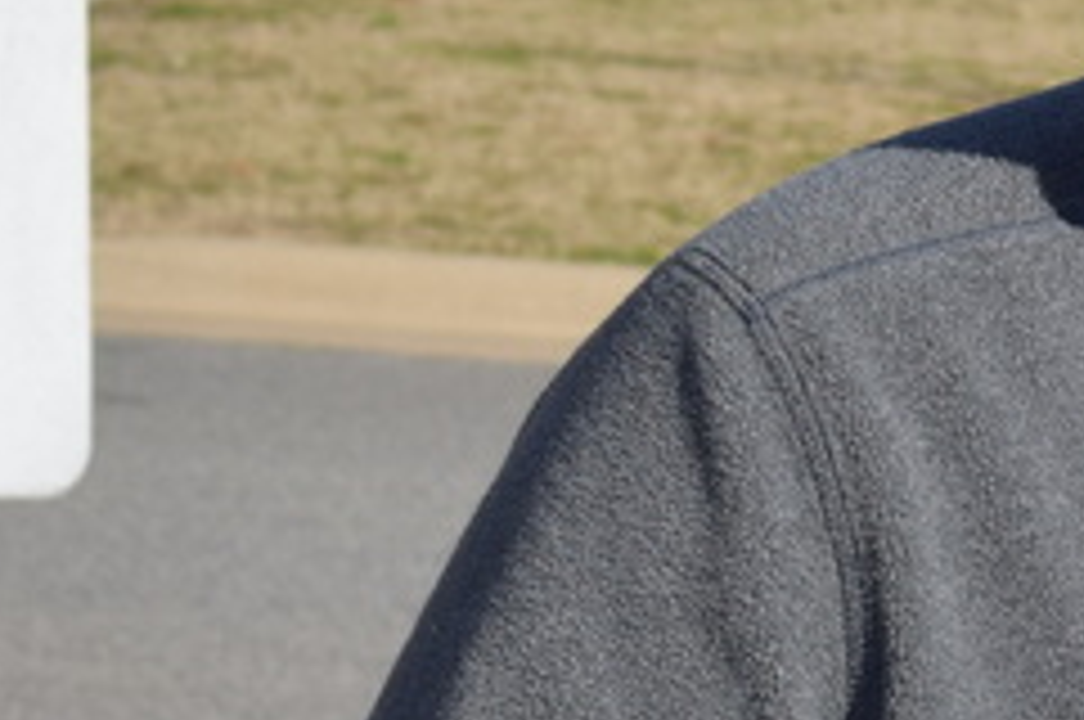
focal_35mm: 332
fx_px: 9983
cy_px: 362
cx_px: 2159
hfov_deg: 6.1
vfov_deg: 4.1
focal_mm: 52
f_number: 10
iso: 200
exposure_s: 1/400
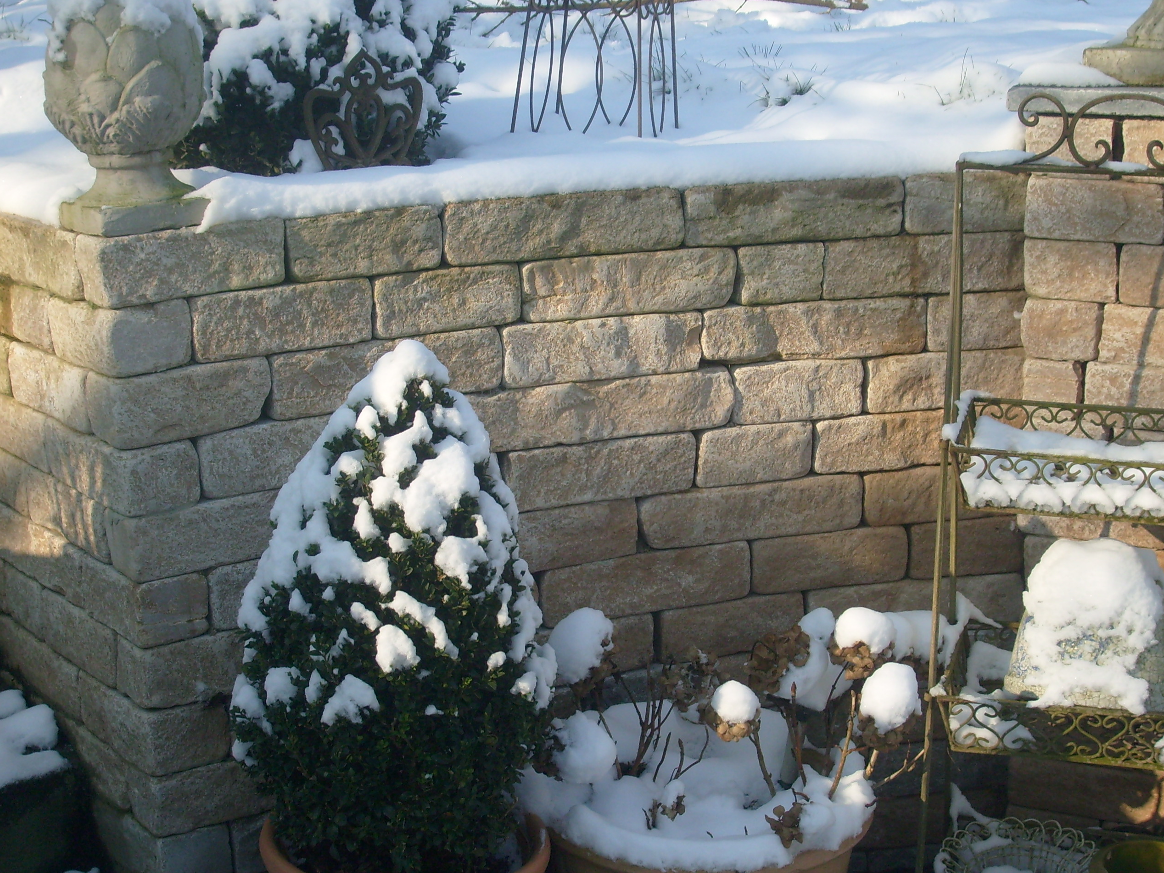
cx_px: 607
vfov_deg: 23.3
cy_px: 446
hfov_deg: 30.7
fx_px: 2118
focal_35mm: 63
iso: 80
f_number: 8.4
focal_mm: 8.7
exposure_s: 1/90
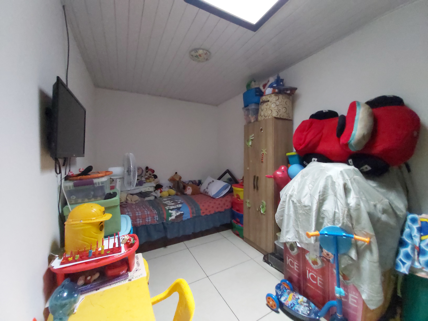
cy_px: 160
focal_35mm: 12
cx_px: 214
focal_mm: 1.42
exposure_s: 1/24
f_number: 2.2
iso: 500
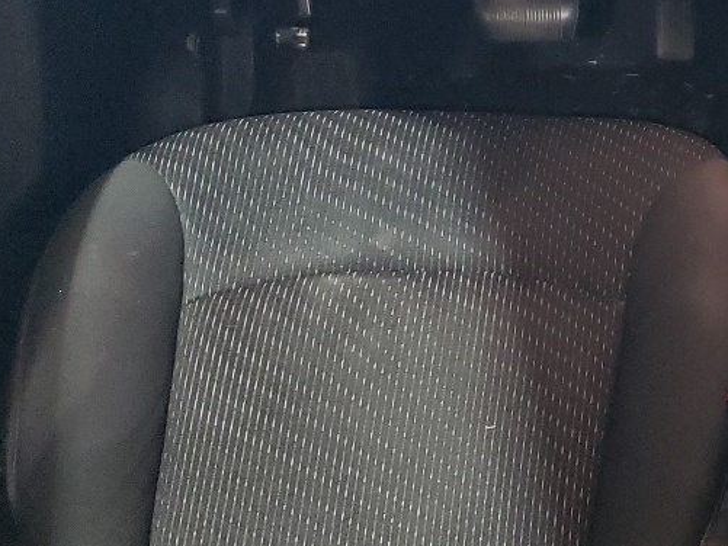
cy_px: 126
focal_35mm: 83
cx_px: 870
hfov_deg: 21.8
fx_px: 1746
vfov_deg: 17.7
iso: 388
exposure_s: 1/24
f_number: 1.5
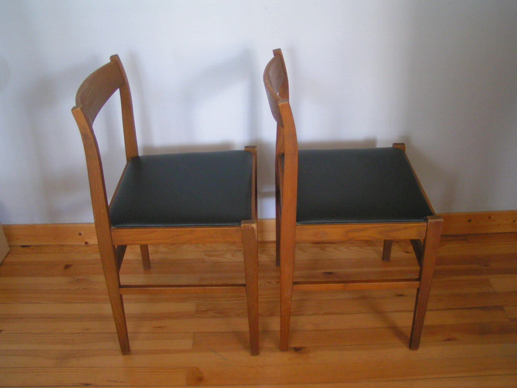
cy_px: 194
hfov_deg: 49.0
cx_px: 258
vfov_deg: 37.7
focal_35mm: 38
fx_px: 568
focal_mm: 5.8
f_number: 2.8
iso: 200
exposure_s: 1/25
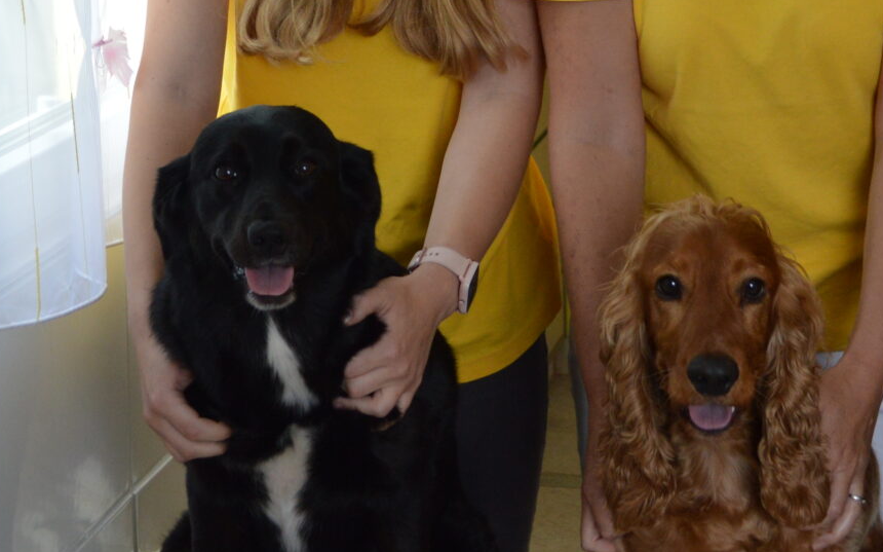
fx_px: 2298
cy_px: -197
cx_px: 543
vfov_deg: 13.1
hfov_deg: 21.7
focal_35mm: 96
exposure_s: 1/100
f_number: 5
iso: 400
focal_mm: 21
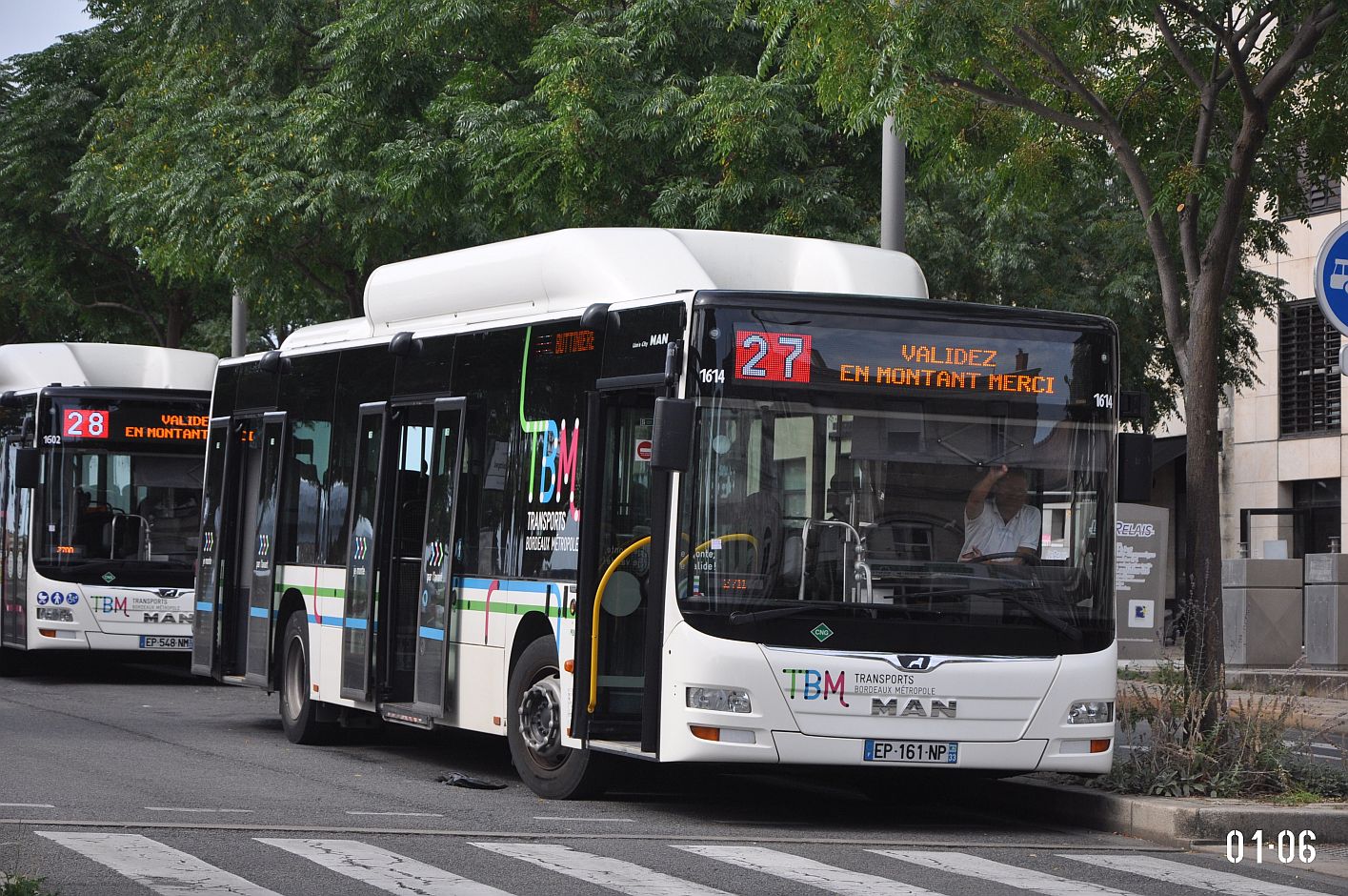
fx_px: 4208
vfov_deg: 12.1
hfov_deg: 18.2
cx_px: 674
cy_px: 448
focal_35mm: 112
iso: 450
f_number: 5.3
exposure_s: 1/1000
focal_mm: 75
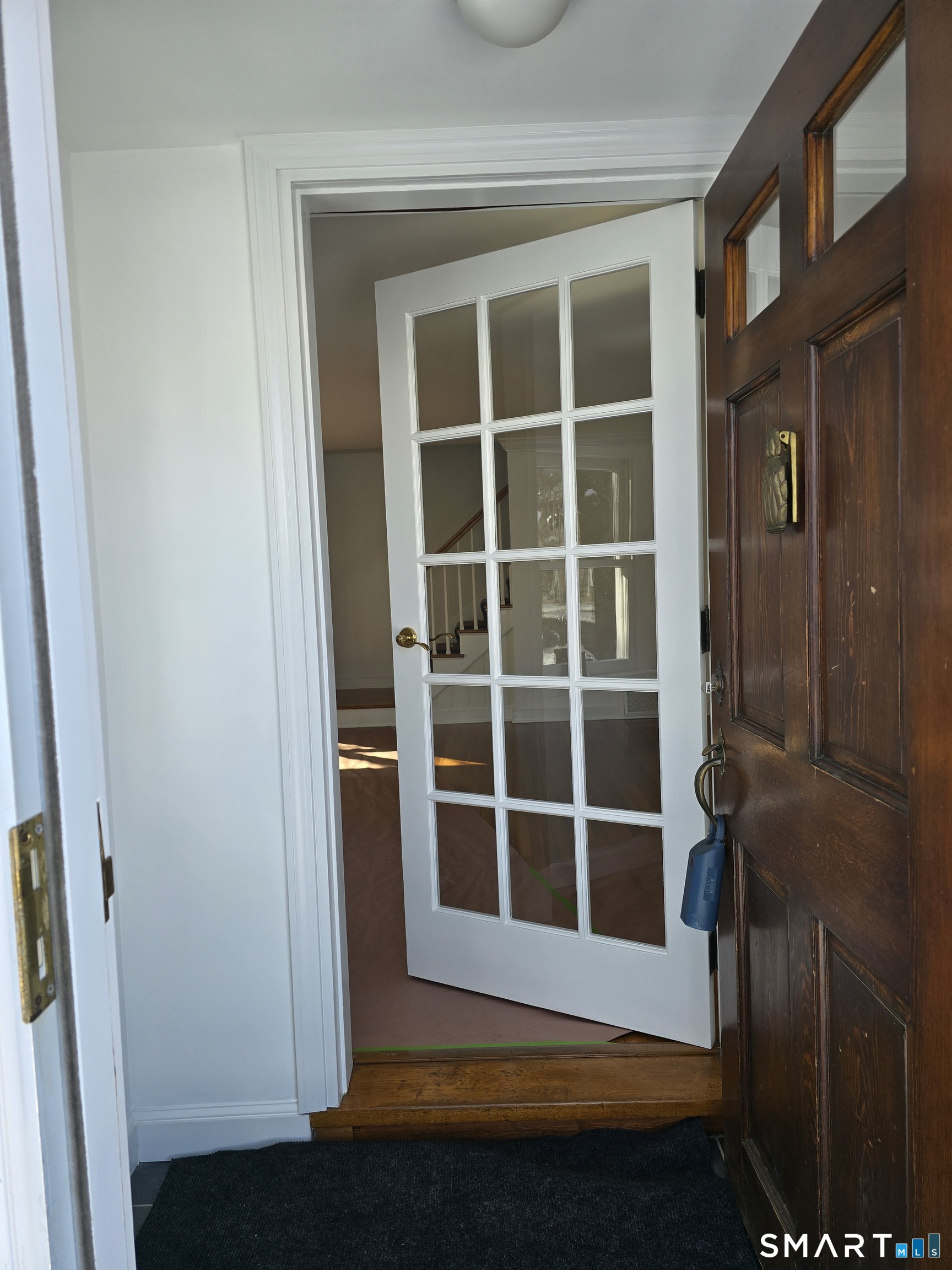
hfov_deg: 58.9
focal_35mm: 23
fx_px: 843
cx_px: 476
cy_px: 635
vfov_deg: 73.9
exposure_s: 1/180
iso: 25
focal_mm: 6.3
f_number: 1.7
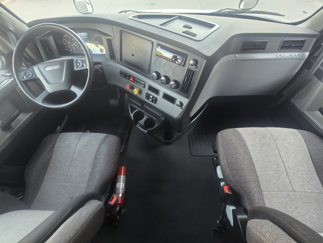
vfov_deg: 89.9
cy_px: 122
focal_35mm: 13
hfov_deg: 106.2
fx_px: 121
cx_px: 162
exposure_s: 1/60
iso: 250
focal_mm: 2.2
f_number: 2.2
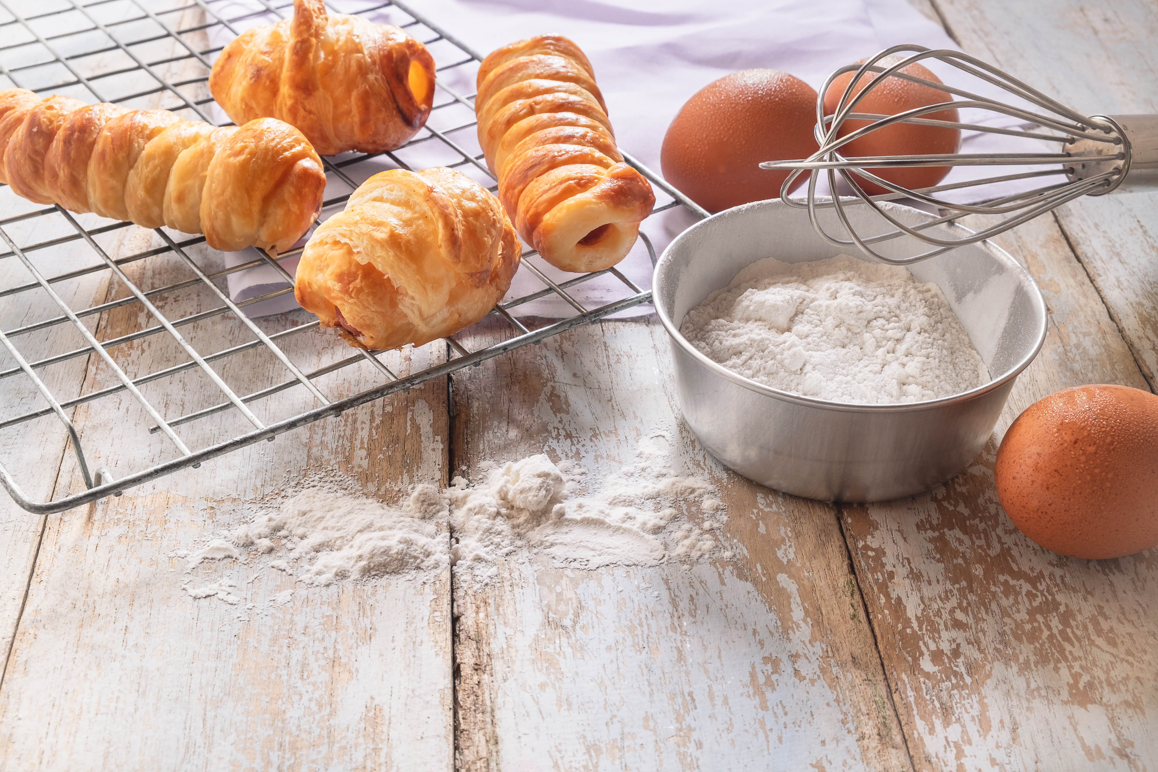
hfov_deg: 38.9
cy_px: 386
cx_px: 579
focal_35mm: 51
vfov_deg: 26.5
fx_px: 1640
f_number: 11
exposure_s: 1/2.5
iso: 200
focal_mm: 34.3
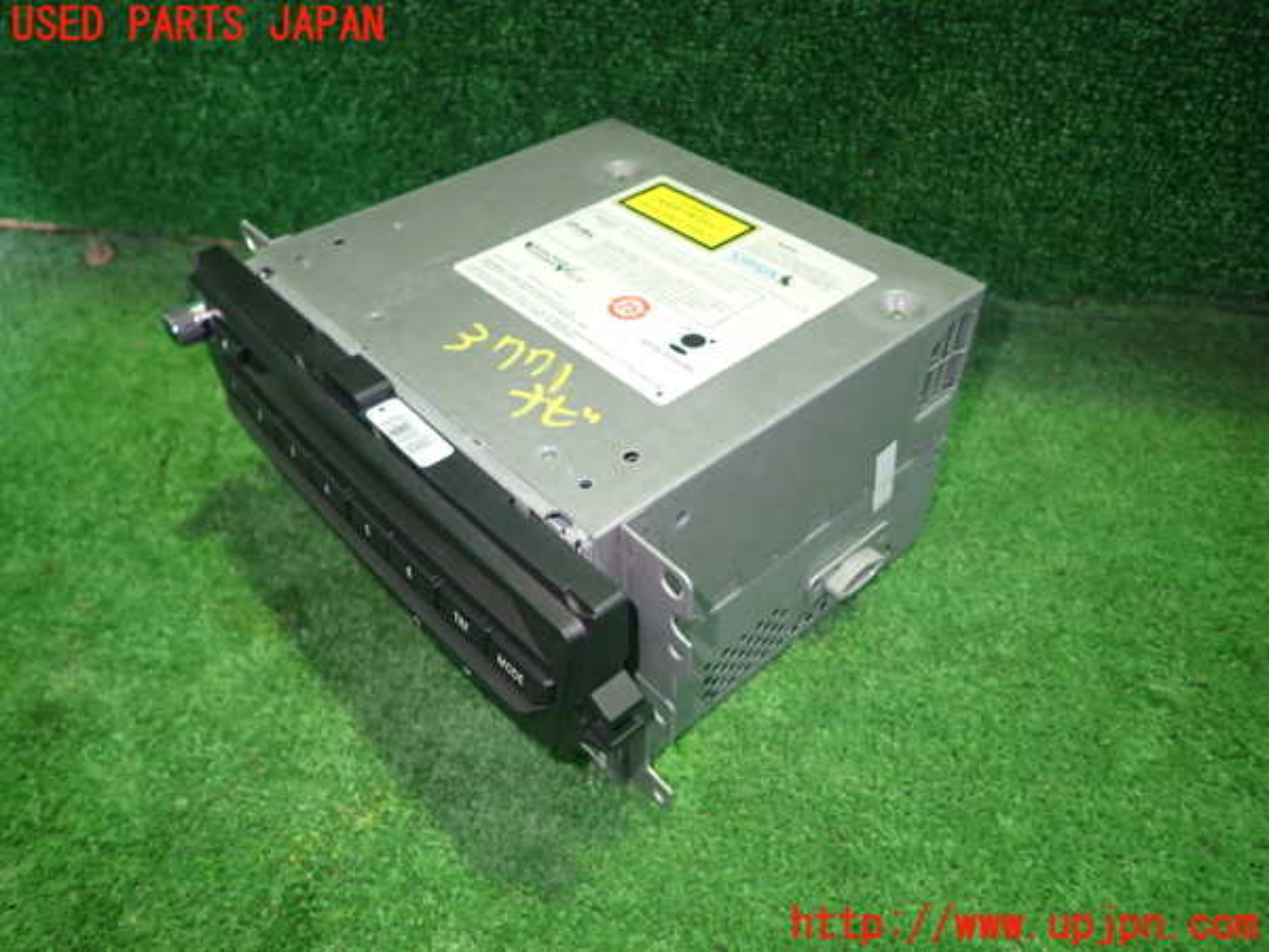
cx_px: 634
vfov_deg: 54.9
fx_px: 916
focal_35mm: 25
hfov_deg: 69.4
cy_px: 476
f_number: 2
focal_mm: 4.5
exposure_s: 1/30
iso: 400
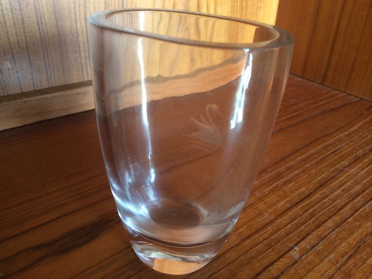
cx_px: 186
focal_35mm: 30
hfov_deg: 60.0
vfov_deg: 46.8
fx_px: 322
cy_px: 140
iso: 80
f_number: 2.2
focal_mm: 4.12
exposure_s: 1/30
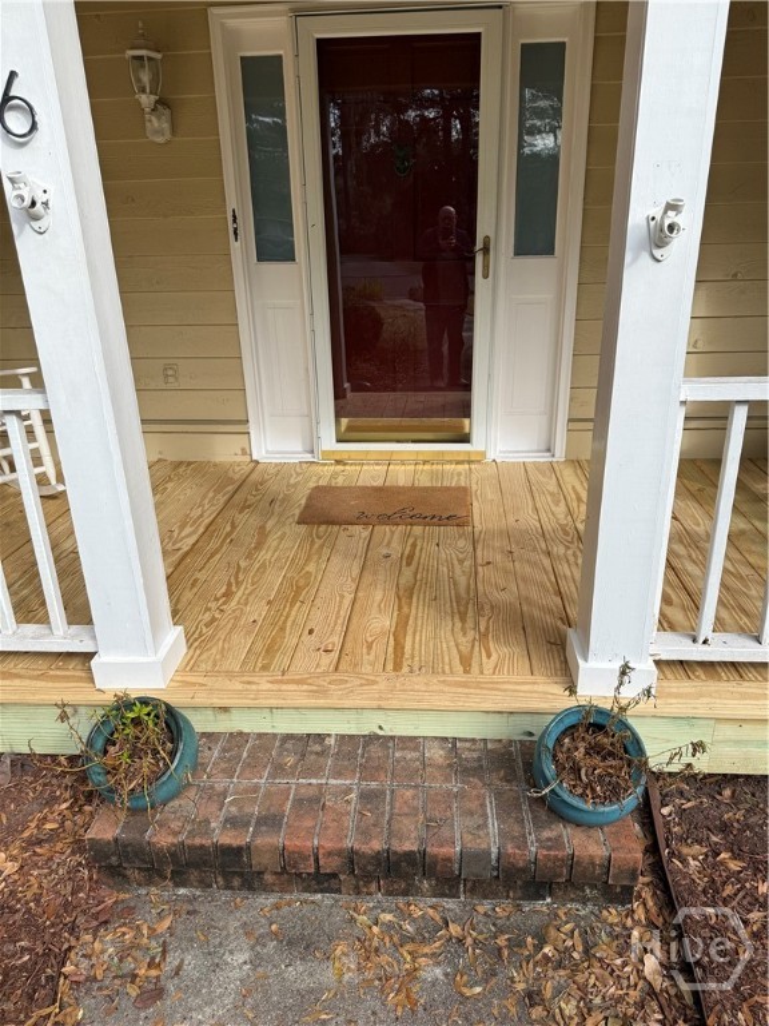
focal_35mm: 24
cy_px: 513
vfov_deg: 71.6
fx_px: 711
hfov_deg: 56.8
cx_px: 384
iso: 80
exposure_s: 1/2299
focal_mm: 6.76
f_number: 1.78
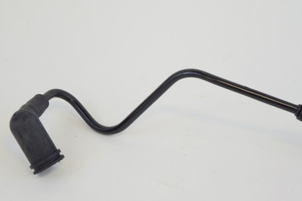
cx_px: 180
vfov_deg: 11.6
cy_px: 113
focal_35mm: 118
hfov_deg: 17.4
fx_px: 987
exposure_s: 1/60
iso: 1000
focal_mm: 55
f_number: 5.6
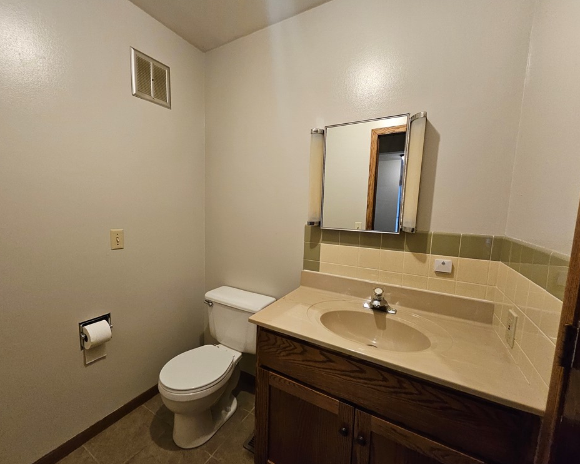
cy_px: 237
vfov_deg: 87.9
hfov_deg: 100.7
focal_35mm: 14
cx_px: 282
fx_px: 240
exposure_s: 1/40
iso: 320
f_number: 2.2
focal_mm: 1.74
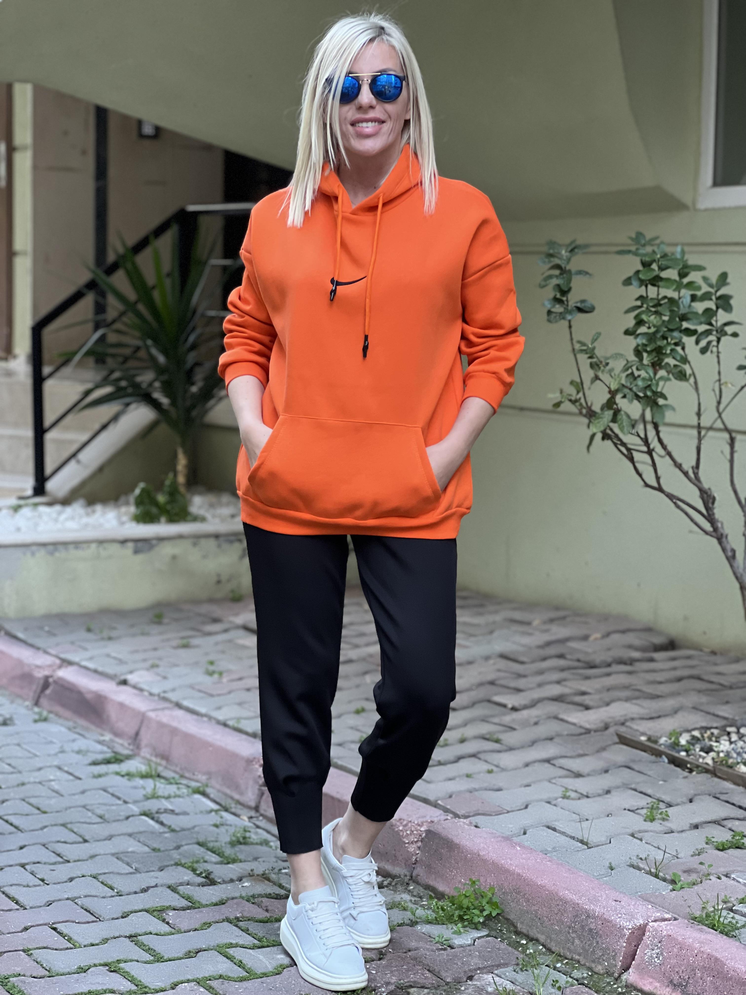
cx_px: 373
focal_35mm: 77
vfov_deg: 25.3
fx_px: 2213
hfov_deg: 19.1
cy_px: 498
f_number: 2.8
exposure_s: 1/40
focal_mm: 9
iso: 250
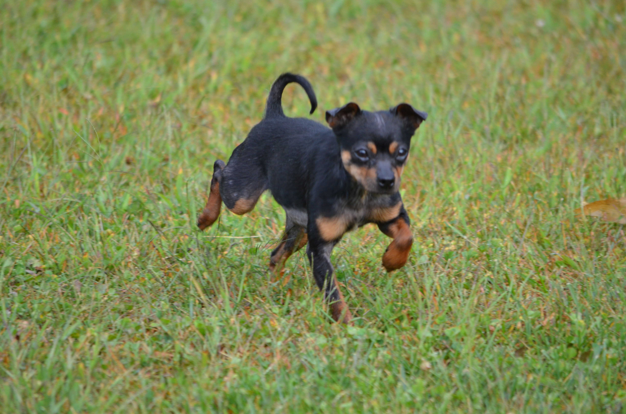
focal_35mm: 450
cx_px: 313
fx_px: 7809
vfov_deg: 3.0
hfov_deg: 4.6
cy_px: 207
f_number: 5.6
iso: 800
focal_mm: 300
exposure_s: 1/250
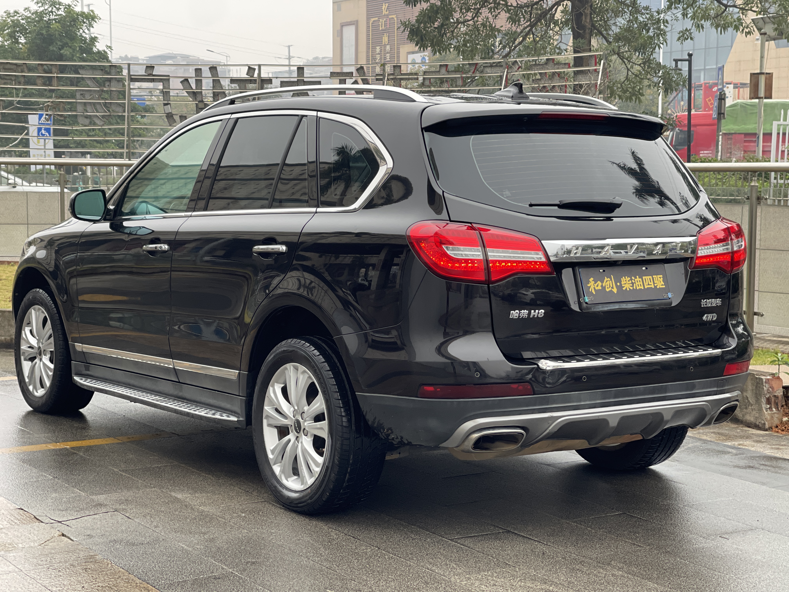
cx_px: 394
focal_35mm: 64
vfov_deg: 22.9
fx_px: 1459
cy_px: 296
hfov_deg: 30.3
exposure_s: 1/121
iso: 125
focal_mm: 7.5
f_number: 2.2
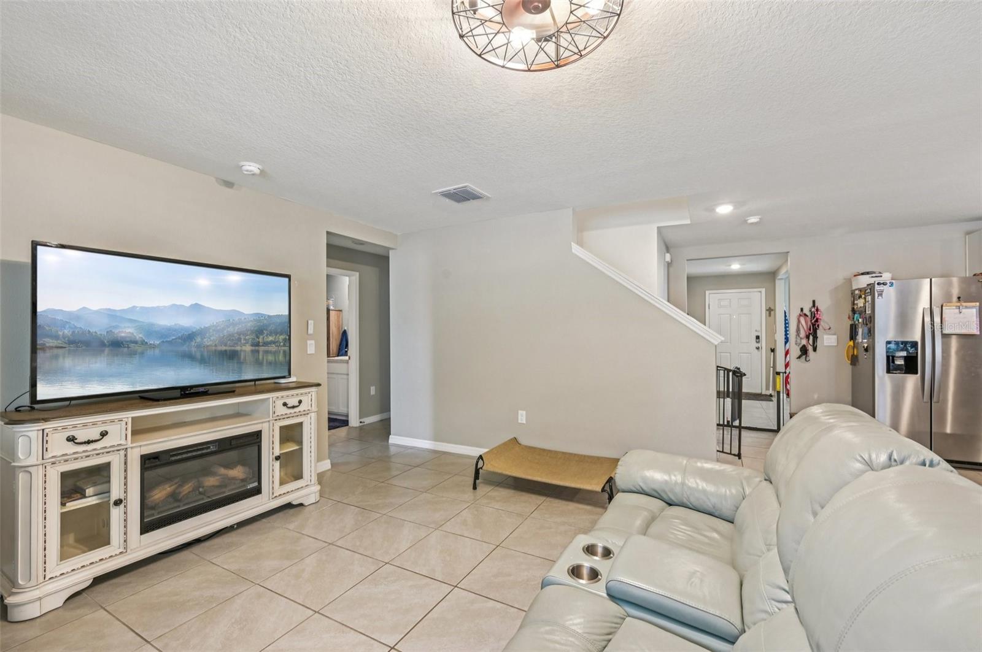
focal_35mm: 15
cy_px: 326
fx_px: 409
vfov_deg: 77.2
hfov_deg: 100.5
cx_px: 491
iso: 400
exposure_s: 1/8
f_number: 8
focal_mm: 15
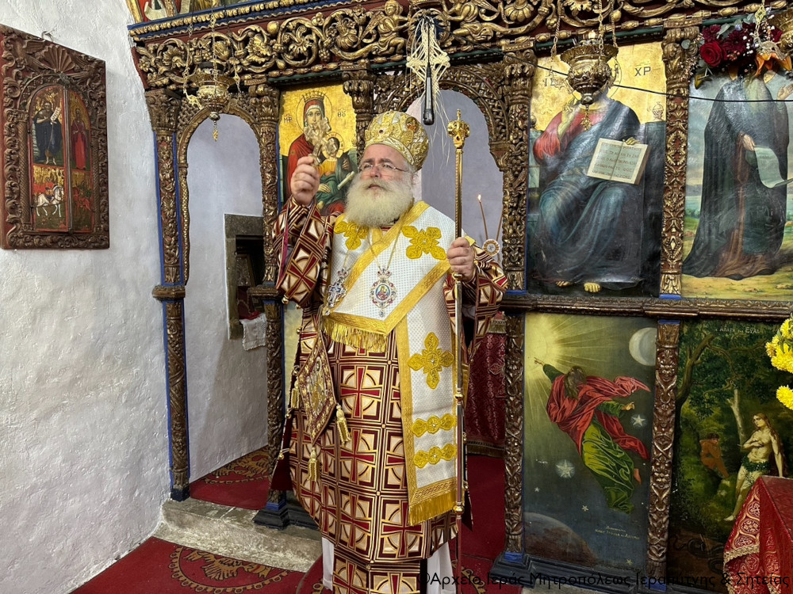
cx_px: 396
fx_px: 550
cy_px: 297
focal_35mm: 24
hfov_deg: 71.6
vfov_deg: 56.8
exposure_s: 1/50
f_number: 1.78
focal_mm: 6.86
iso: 250
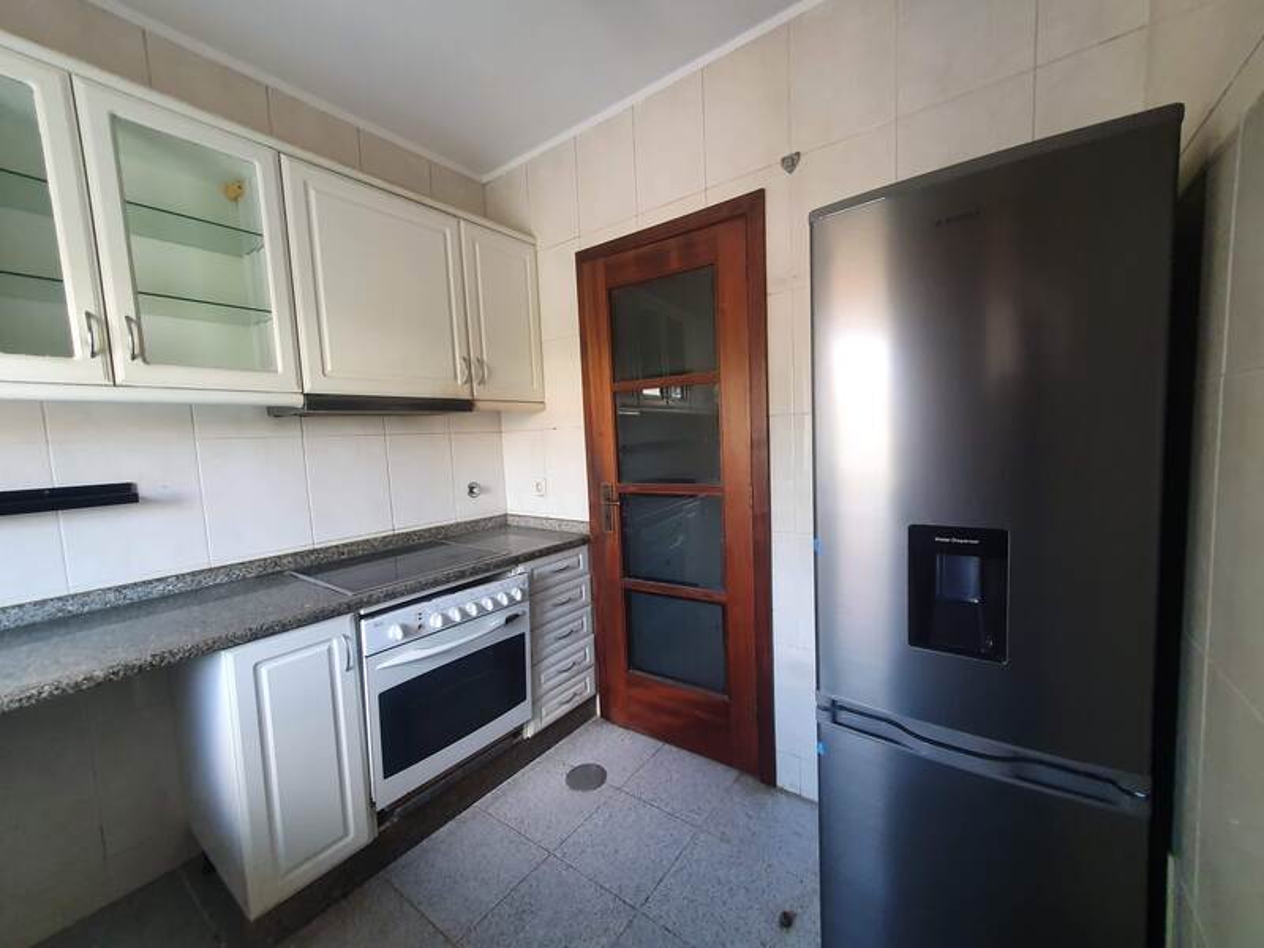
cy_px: 474
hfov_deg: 106.2
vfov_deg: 89.9
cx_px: 632
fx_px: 475
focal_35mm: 13
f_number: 2.2
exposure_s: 1/50
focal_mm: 1.8
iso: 200
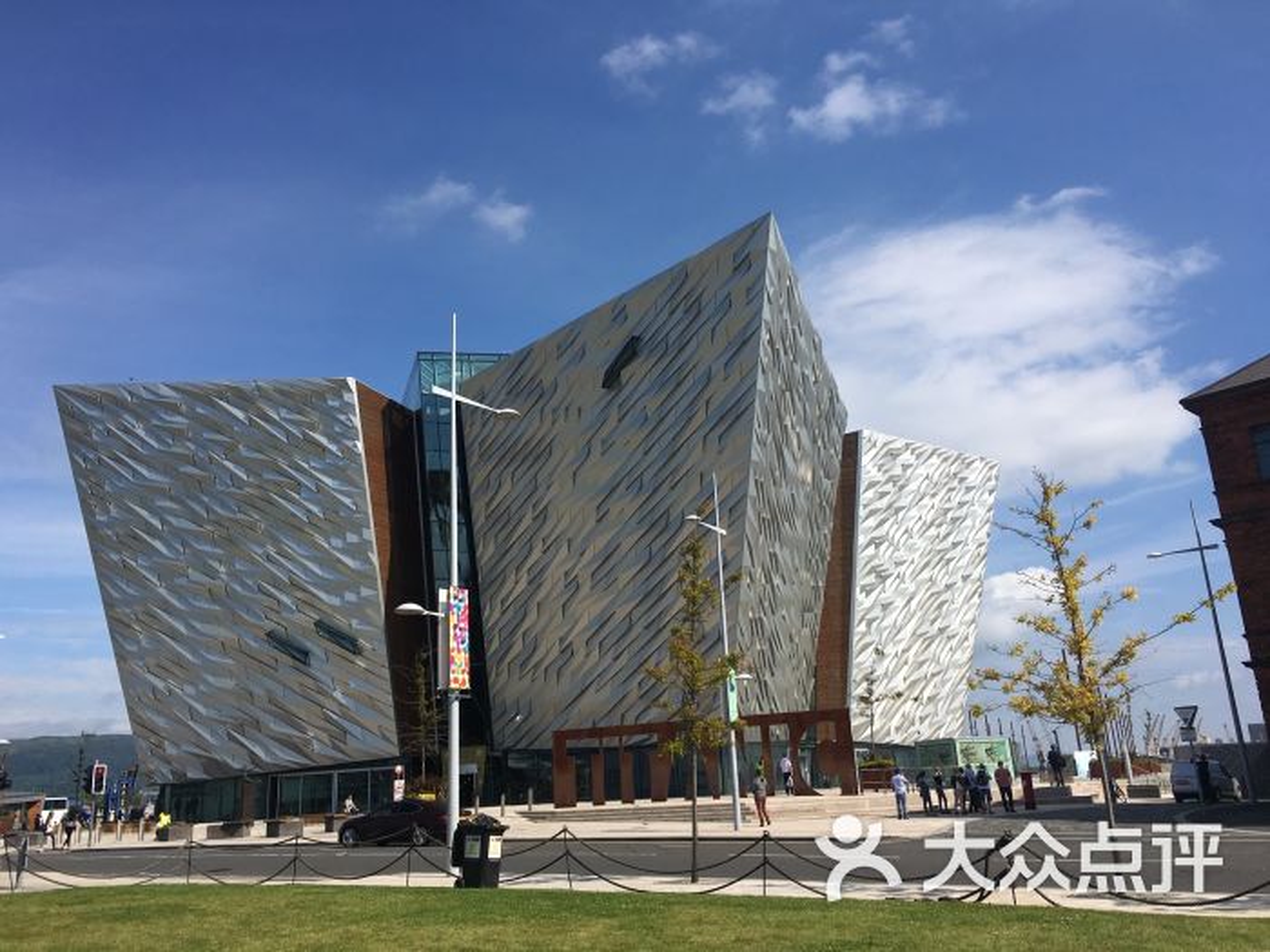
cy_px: 476
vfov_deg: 48.2
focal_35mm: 29
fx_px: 1064
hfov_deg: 61.7
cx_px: 635
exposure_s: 1/3846
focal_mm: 4.15
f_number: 2.2
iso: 25
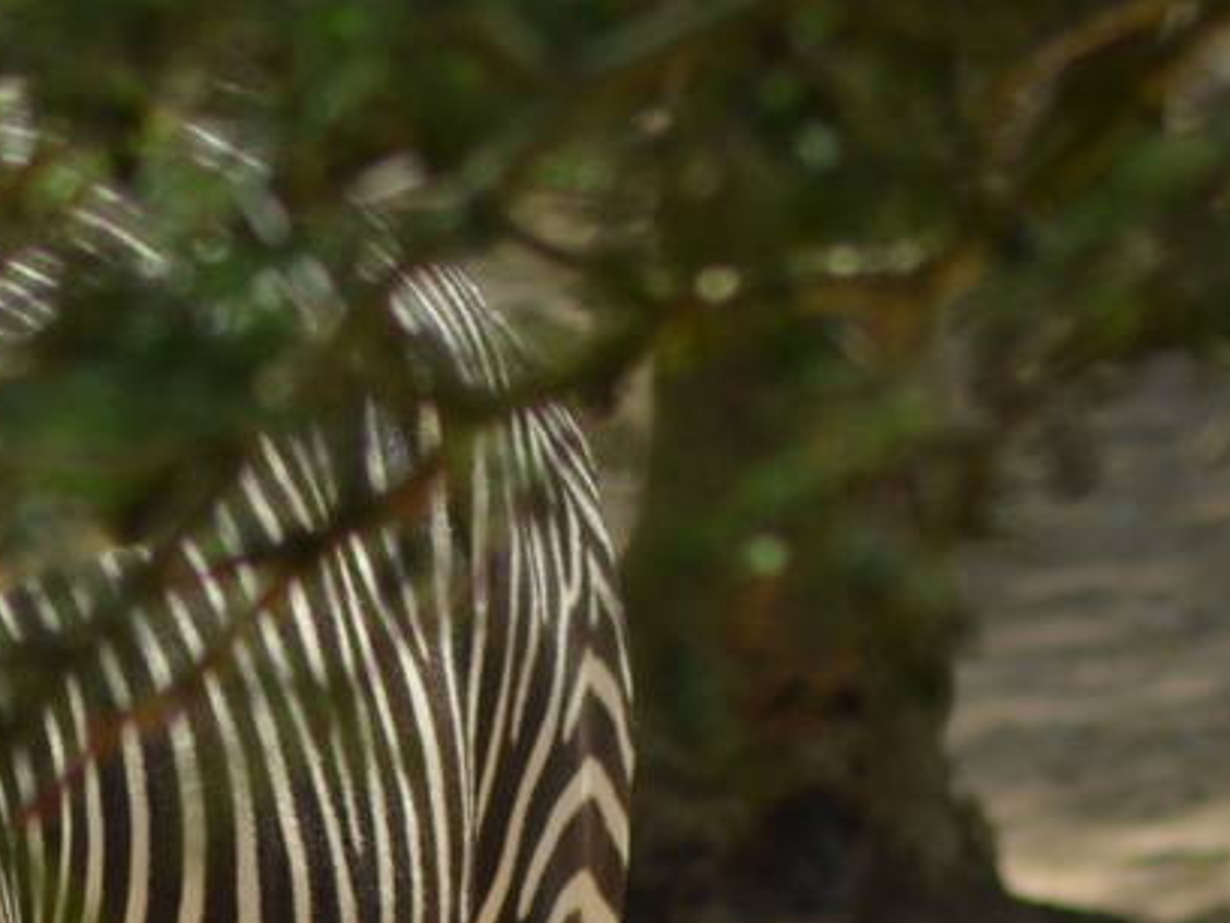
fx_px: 34111
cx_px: 99
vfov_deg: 1.5
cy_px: 1306
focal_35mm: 960
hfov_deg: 2.1
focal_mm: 170
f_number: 5.6
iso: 400
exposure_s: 1/2000
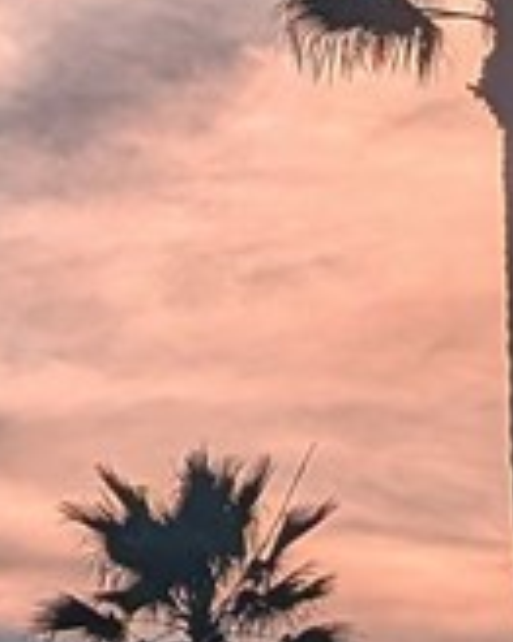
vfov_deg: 6.5
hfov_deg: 5.1
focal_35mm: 299
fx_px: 5680
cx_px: -221
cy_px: 562
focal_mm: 6.9
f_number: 1.68
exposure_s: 1/11236
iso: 22
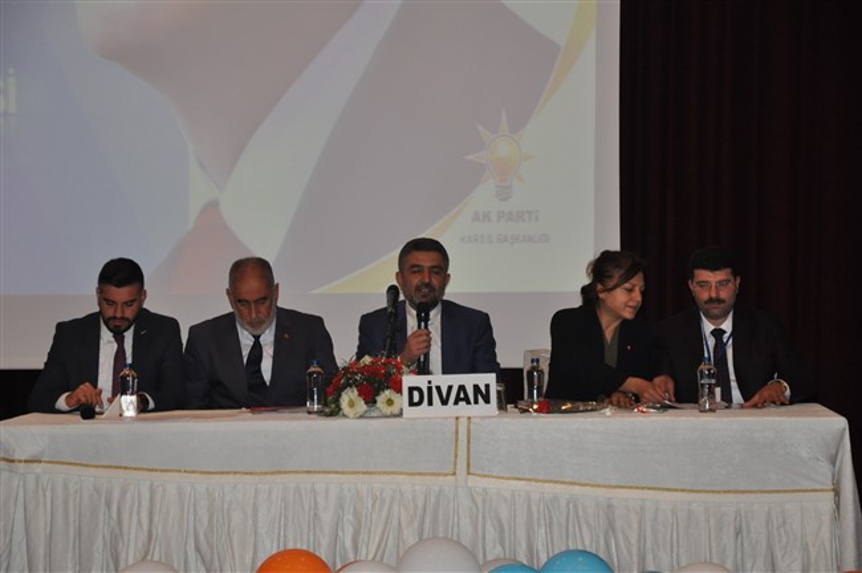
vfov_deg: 13.0
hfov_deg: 19.5
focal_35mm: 105
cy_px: 286
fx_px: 2512
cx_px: 431
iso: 1250
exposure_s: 1/60
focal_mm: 70
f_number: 5.3
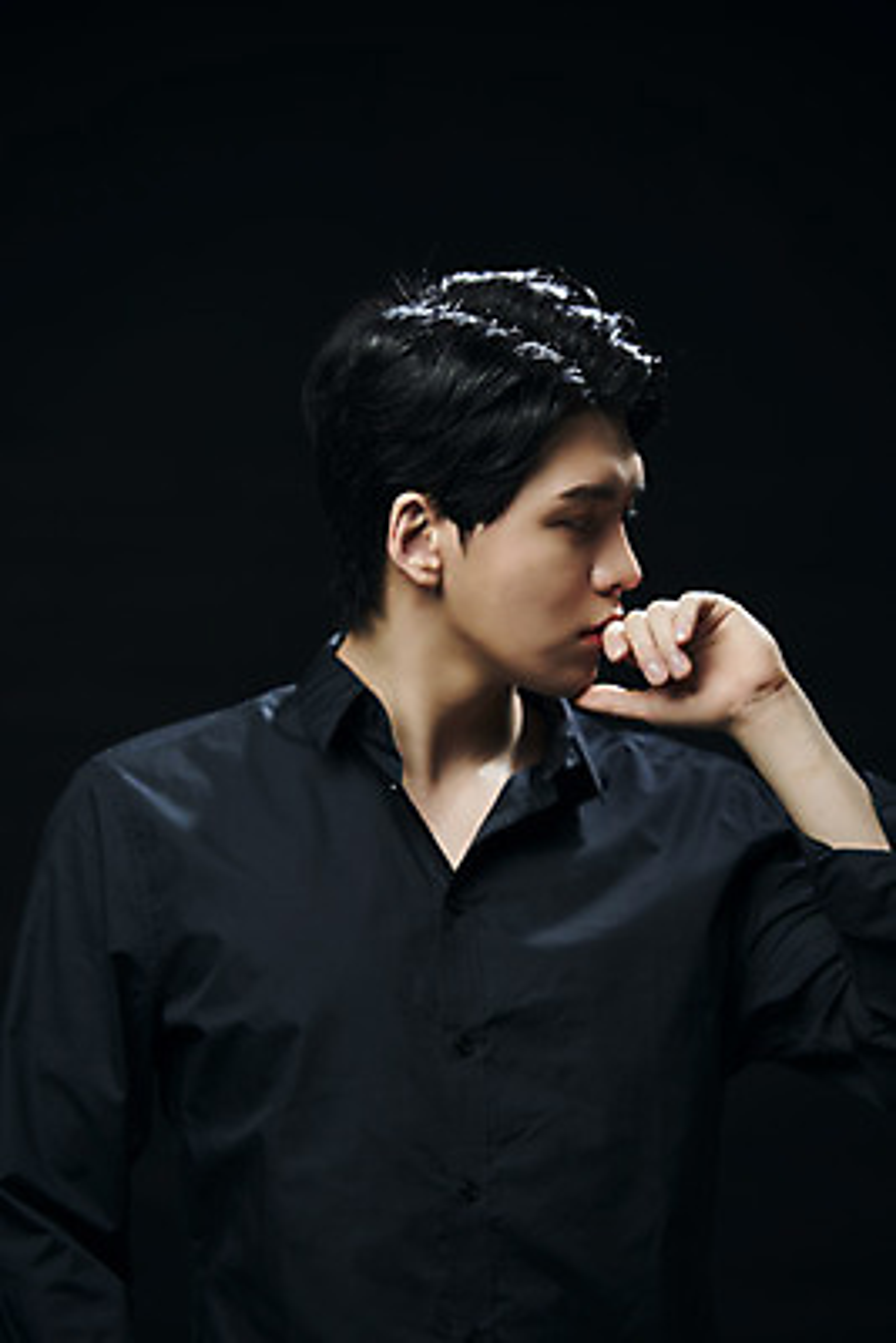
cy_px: 672
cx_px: 448
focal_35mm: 165
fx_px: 6154
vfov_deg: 12.4
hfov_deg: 8.3
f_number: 4
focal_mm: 165
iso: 64
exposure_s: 1/125
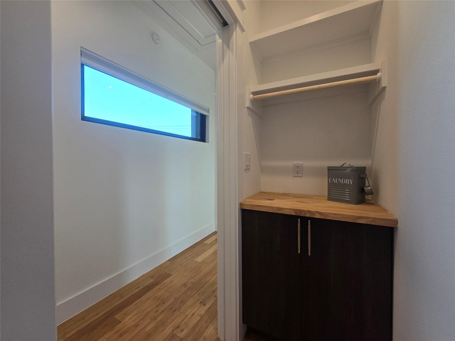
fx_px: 171
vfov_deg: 89.9
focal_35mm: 13
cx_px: 228
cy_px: 170
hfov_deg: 106.2
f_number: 2.2
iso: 80
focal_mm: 2.2
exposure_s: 1/120
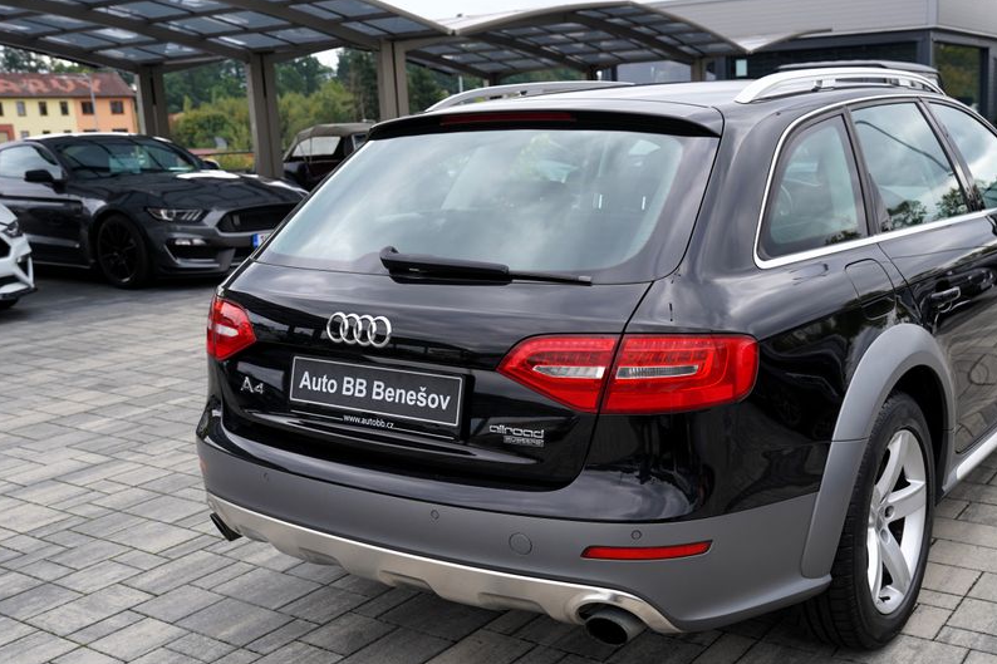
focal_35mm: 40
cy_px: 361
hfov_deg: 48.0
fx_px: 1107
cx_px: 630
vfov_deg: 33.4
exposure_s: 1/160
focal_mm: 31
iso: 100
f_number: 5.6
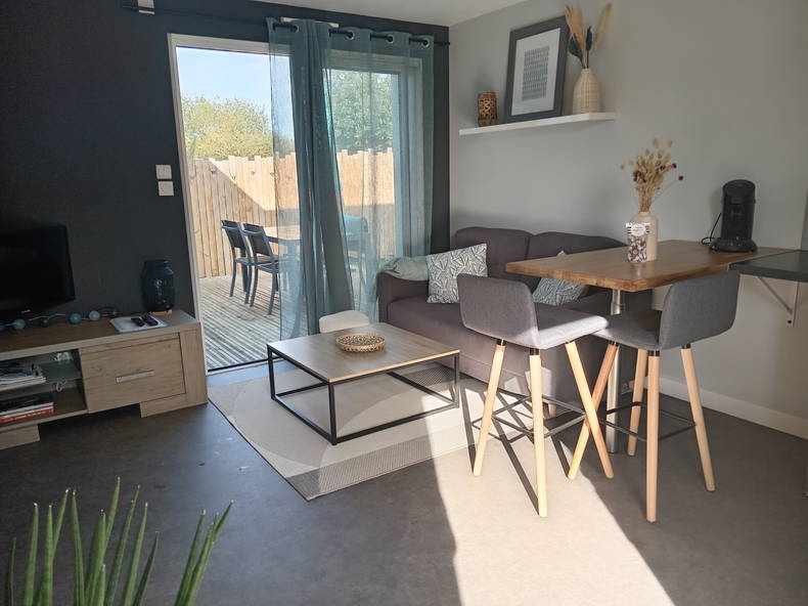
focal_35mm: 25
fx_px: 583
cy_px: 303
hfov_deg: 69.4
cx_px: 404
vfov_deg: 54.9
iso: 194
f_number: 1.8
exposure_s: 1/100
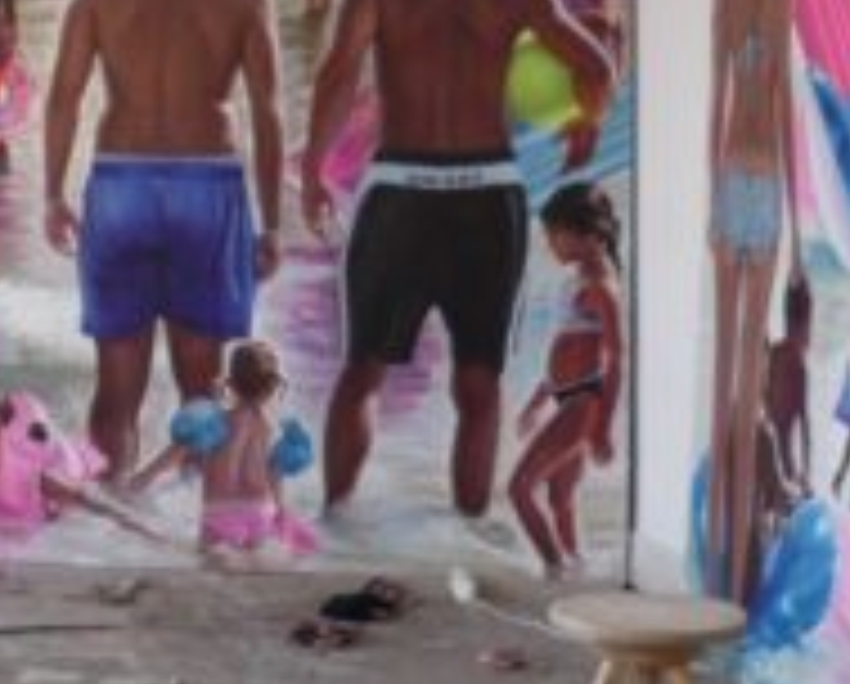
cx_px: -135
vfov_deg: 15.0
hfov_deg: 18.0
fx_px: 2571
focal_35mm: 102
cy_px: 126
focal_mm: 5.5
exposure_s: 1/10
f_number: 2.8
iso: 100
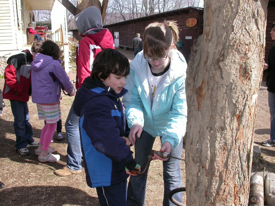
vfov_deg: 37.7
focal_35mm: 38
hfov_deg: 49.0
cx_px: 138
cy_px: 103
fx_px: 302
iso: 100
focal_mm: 7.85
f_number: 6.7
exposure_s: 1/168
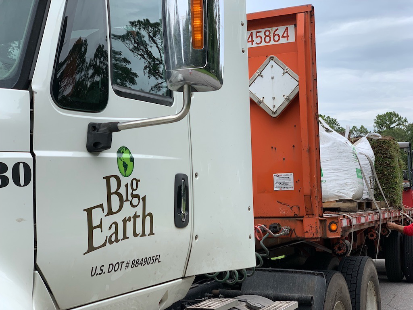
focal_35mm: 52
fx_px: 620
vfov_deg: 28.0
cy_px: 155
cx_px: 206
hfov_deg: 36.8
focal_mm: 6
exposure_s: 1/539
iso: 16
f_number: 2.4
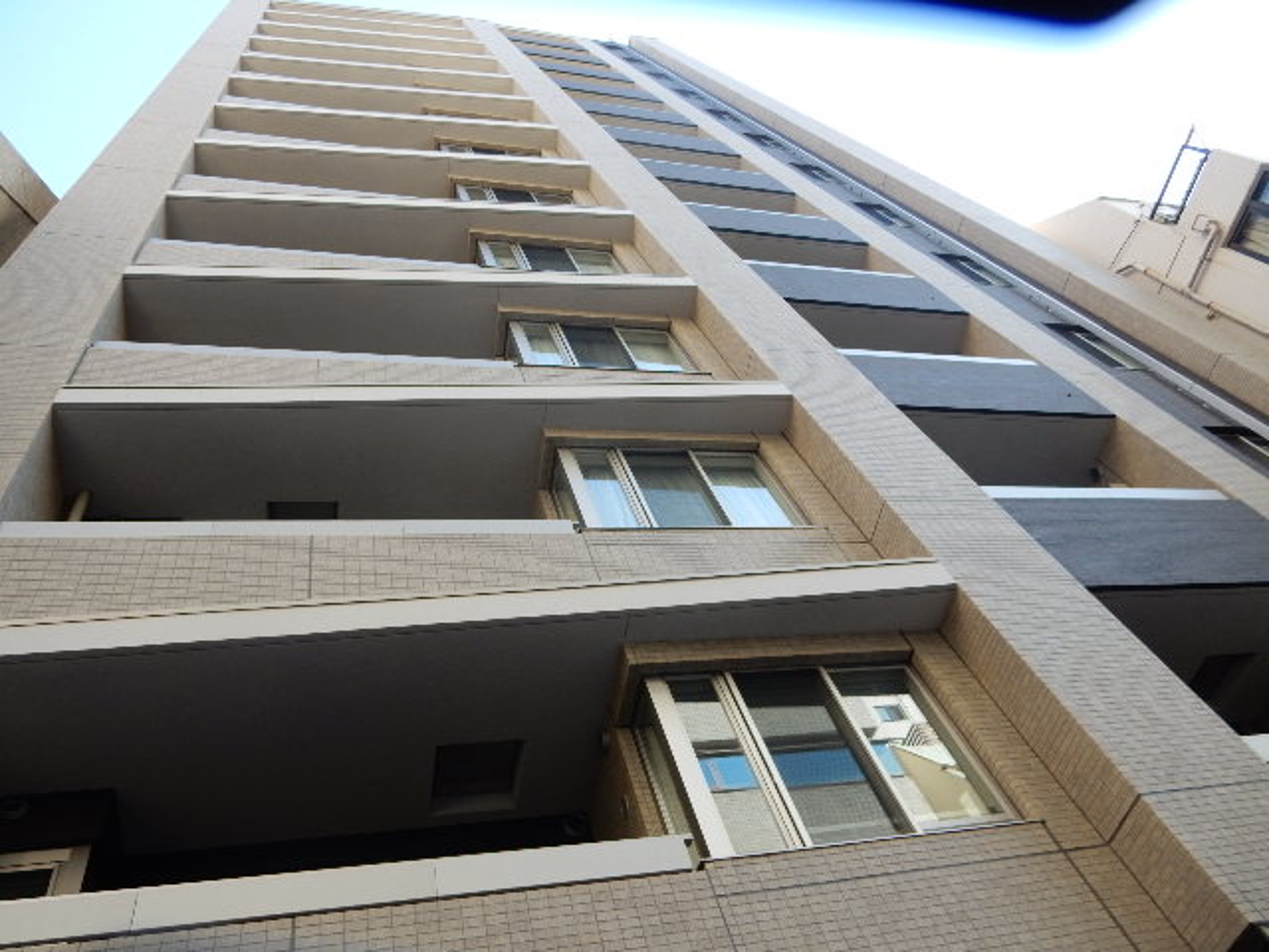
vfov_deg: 54.9
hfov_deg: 69.4
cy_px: 476
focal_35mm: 25
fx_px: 916
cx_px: 634
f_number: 3.7
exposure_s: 1/125
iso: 125
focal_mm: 4.5
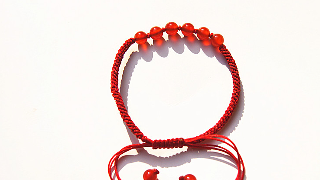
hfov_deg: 42.9
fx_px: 407
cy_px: 112
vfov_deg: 24.8
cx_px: 169
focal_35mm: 48
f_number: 5.6
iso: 200
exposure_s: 1/2500
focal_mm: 28
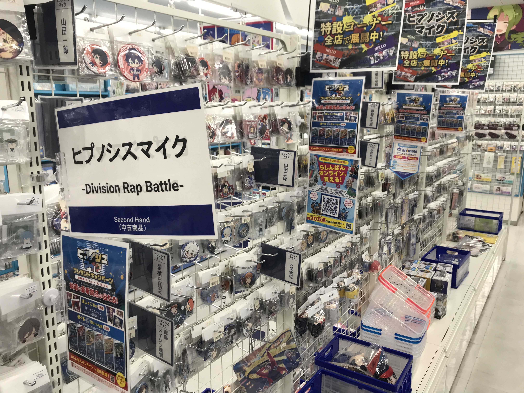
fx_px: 424
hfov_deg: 63.4
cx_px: 262
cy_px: 196
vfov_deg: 49.7
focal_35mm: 28
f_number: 1.8
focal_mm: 3.99
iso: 40
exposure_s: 1/120
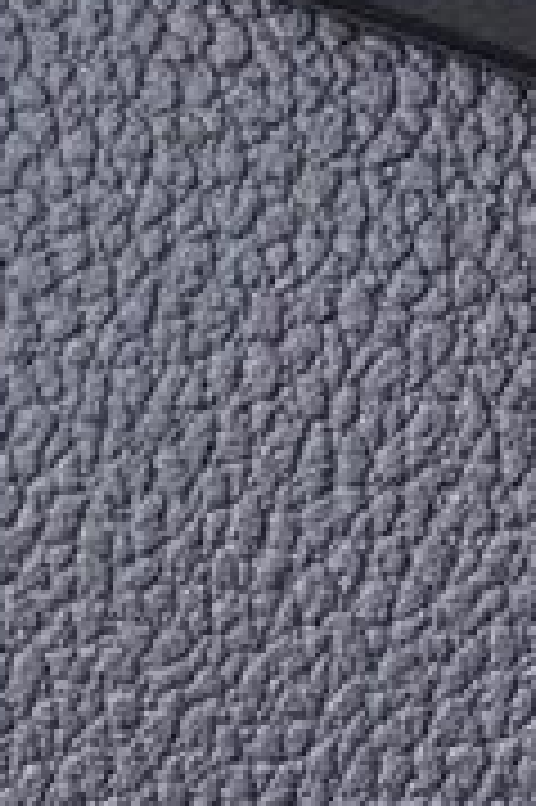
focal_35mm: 206
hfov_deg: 6.5
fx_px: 4609
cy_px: 1254
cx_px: 1013
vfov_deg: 9.7
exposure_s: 1/40
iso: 250
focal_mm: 24
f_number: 2.8
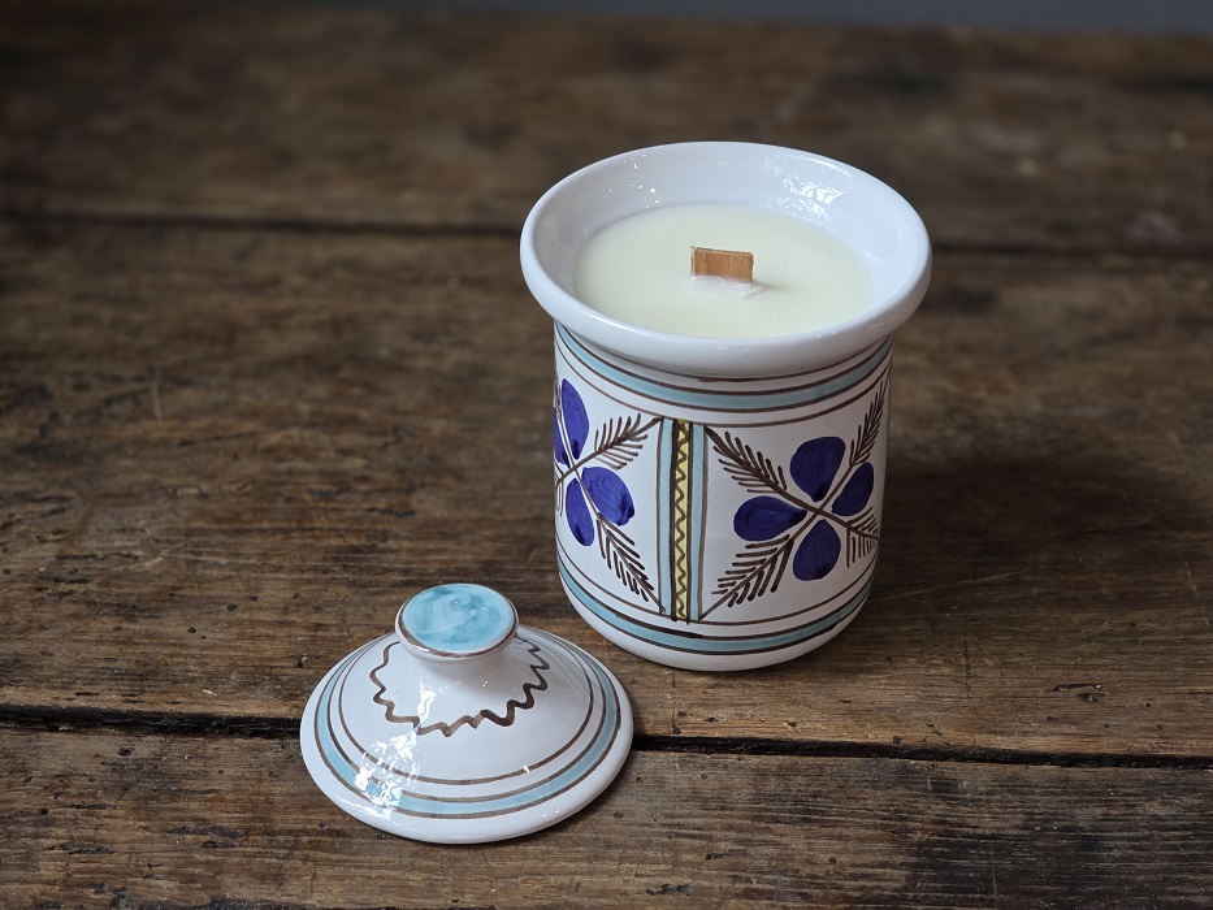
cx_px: 606
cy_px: 455
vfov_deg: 21.3
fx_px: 2418
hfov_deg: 28.2
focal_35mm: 69
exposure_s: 1/50
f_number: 2.4
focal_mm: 7.9
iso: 64
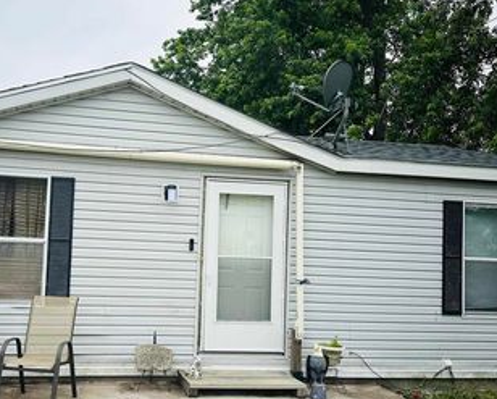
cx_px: 157
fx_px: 559
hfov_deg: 47.0
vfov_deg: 39.2
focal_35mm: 38
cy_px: 211
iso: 80
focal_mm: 6.86
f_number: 1.78
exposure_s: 1/3356
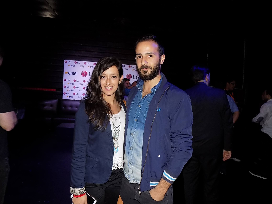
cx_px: 136
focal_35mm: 23
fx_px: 181
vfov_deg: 58.9
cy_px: 102
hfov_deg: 73.9
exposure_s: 1/30
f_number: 3.1
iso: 200
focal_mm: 4
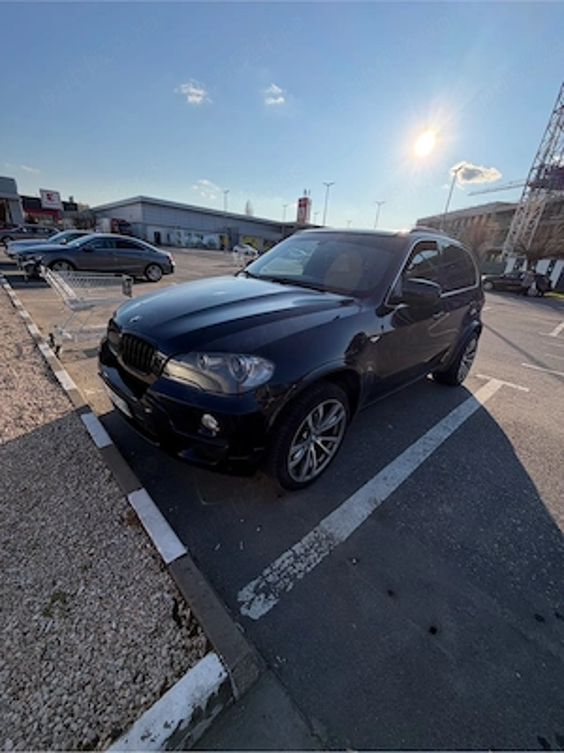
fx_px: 304
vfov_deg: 102.1
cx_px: 282
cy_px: 376
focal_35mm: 14
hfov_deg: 85.7
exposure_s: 1/955
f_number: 2.2
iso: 25
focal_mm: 2.22
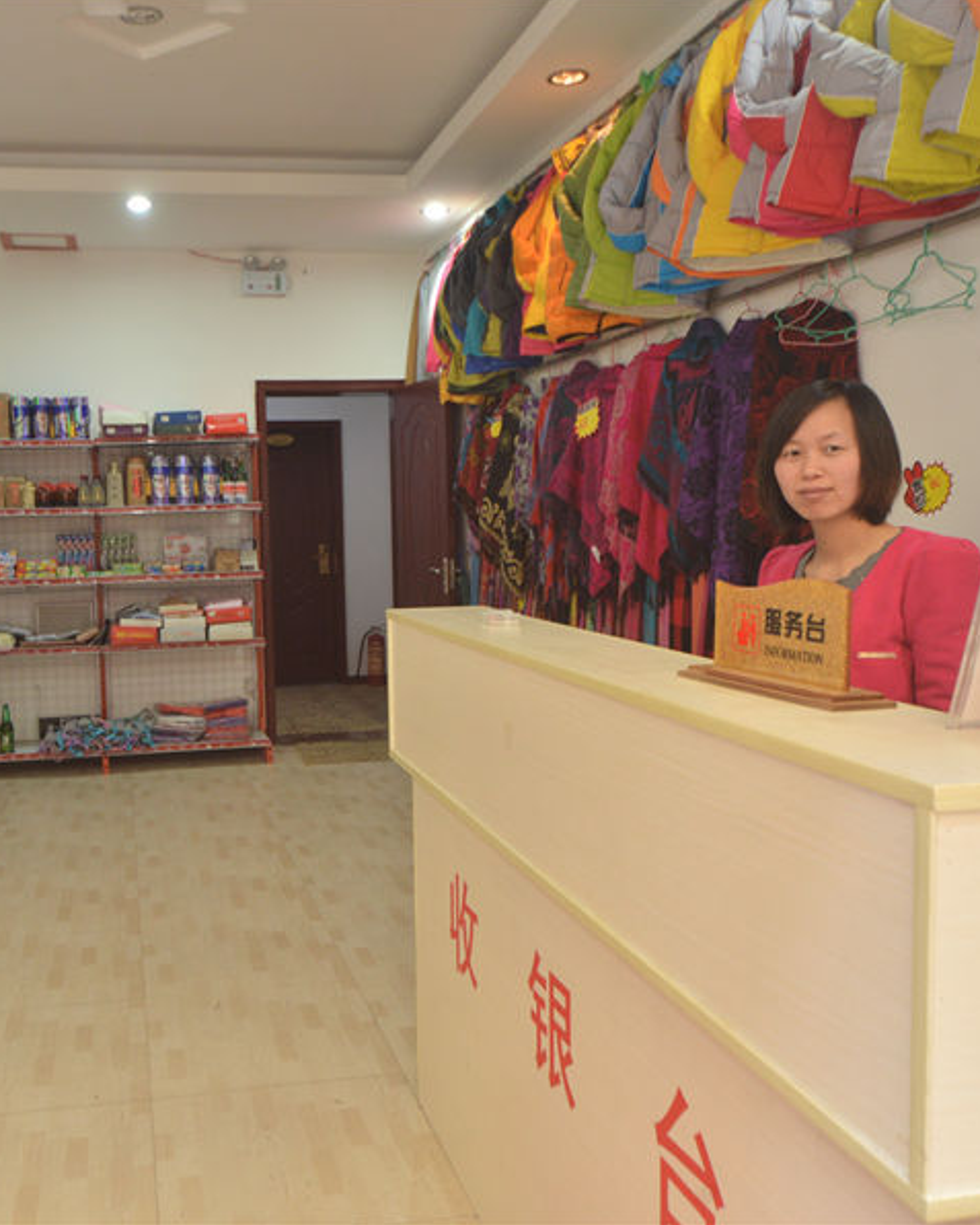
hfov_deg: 42.7
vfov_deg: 52.8
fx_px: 1232
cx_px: 323
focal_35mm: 34
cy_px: 610
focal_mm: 24
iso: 800
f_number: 5.6
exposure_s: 1/40
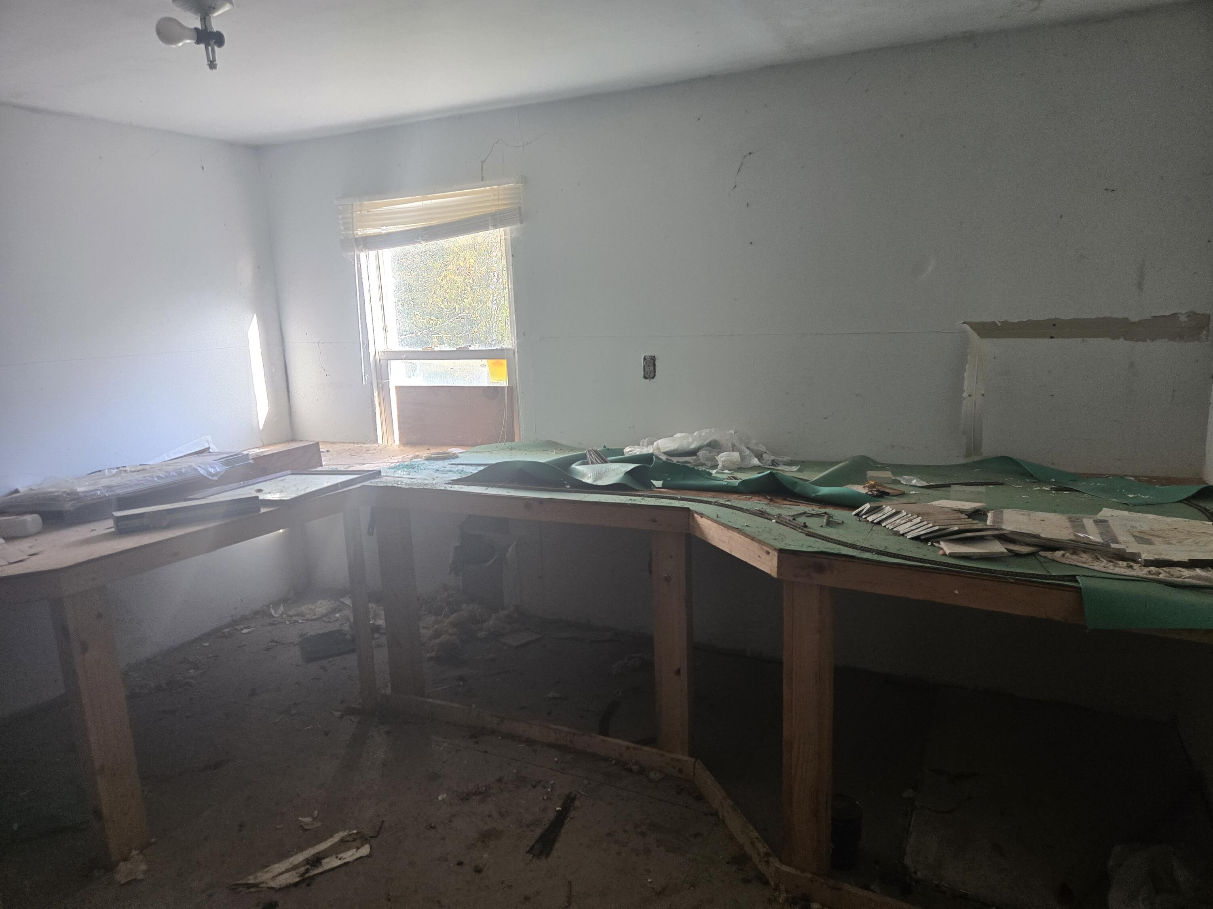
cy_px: 454
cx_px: 606
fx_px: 806
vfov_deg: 58.9
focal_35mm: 23
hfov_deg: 73.9
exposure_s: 1/120
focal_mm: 5.4
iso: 200
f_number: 1.8
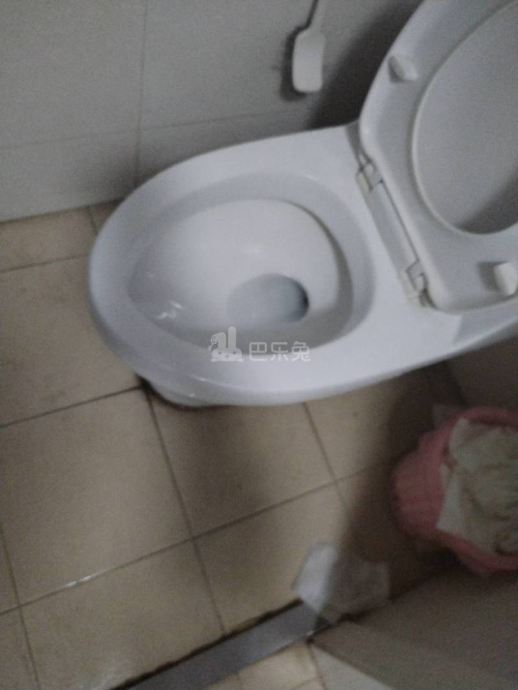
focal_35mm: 26
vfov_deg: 67.3
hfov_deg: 53.1
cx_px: 259
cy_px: 345
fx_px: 519
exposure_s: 1/16.7
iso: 1781
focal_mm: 4.75
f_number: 1.8
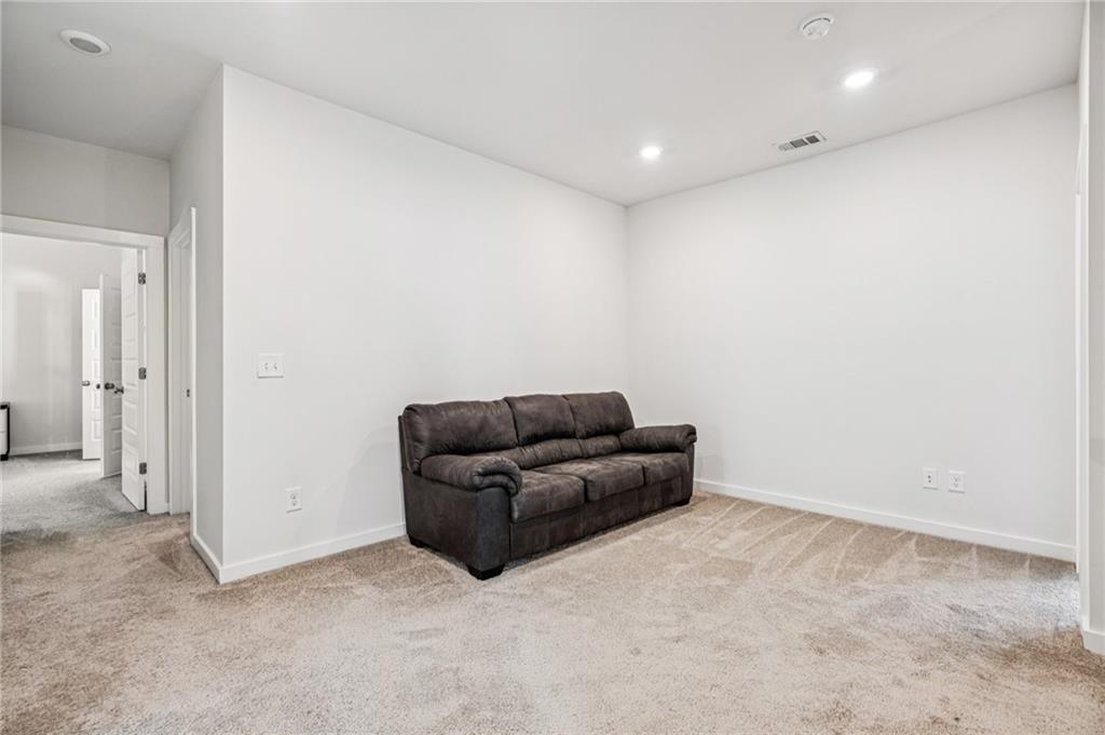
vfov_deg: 73.7
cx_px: 552
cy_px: 368
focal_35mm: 16
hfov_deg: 96.8
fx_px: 491
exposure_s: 1/25
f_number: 5.6
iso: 400
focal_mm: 16
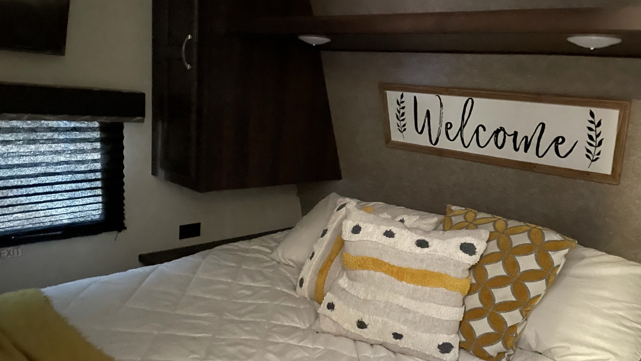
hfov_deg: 66.1
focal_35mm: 29
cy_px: 228
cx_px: 323
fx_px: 493
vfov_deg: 39.9
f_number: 1.6
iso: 1250
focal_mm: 4.2
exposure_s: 1/15
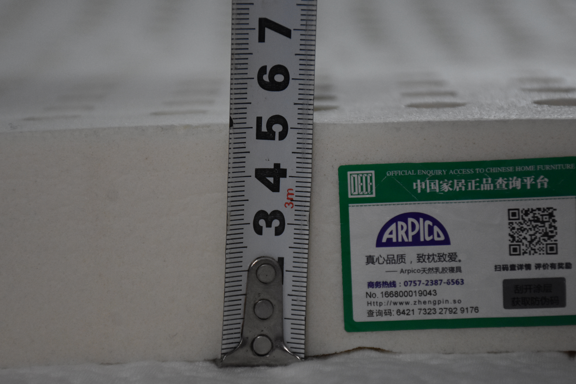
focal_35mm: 151
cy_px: 189
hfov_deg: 13.6
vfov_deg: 9.1
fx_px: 2409
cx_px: 287
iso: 2200
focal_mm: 85
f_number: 5.3
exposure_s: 1/250
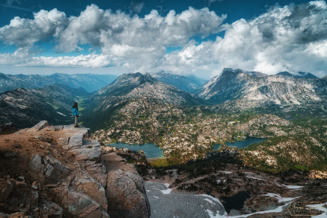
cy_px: 109
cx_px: 164
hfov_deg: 73.7
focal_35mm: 24
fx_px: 218
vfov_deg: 53.1
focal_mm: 24
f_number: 9
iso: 160
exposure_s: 1/400
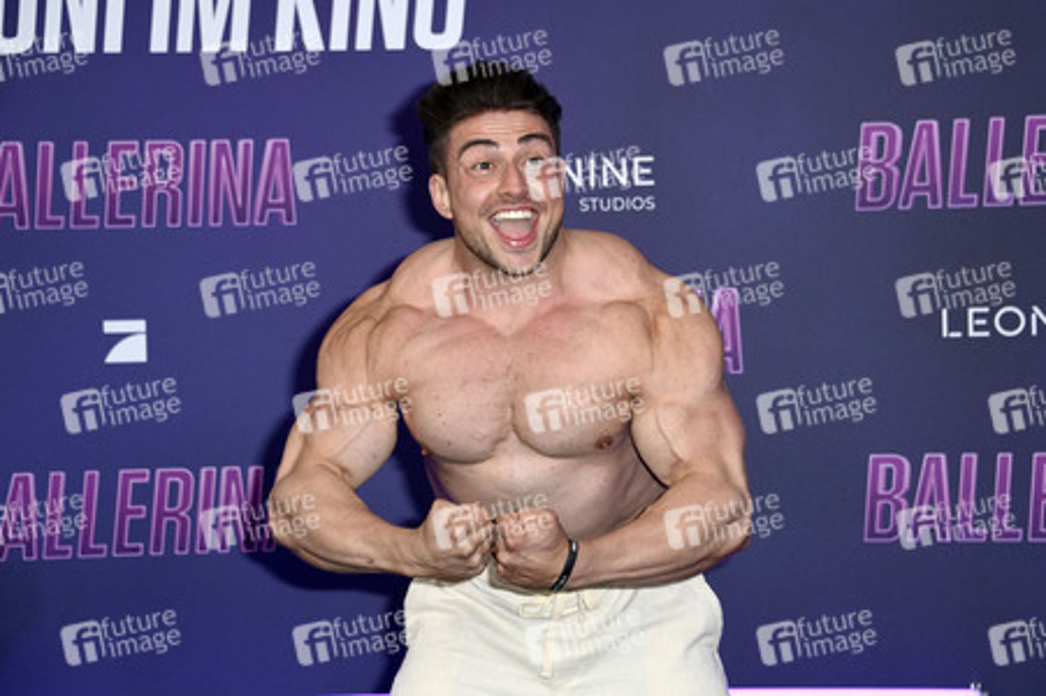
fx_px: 2671
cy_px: 348
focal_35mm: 92
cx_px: 523
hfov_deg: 22.2
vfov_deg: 14.8
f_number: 5.6
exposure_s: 1/250
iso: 320
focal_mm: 92
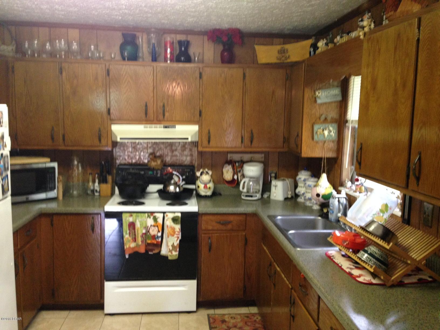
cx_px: 220
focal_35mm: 33
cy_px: 165
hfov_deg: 55.4
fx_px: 419
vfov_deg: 42.9
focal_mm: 4.12
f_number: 2.4
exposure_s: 1/20
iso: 200
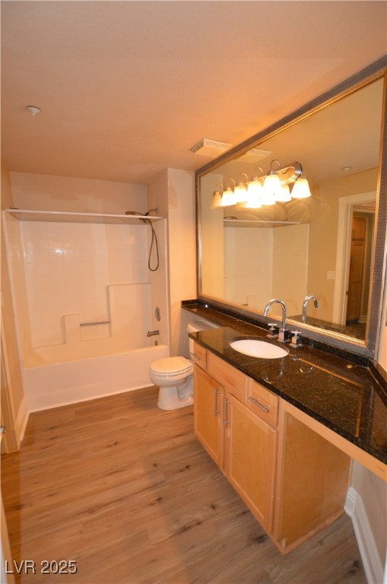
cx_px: 194
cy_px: 292
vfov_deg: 95.1
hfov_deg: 71.9
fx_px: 267
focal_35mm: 16
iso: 450
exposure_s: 1/60
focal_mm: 11
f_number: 3.5
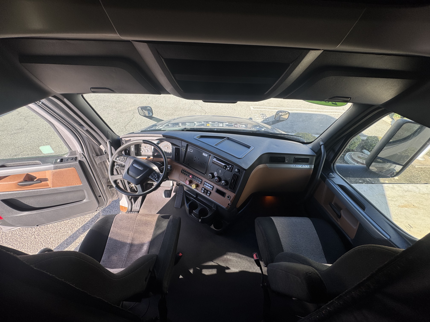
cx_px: 215
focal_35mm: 14
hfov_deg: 102.1
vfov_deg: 85.7
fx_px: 174
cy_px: 161
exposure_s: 1/211
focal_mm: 2.22
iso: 40
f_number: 2.2
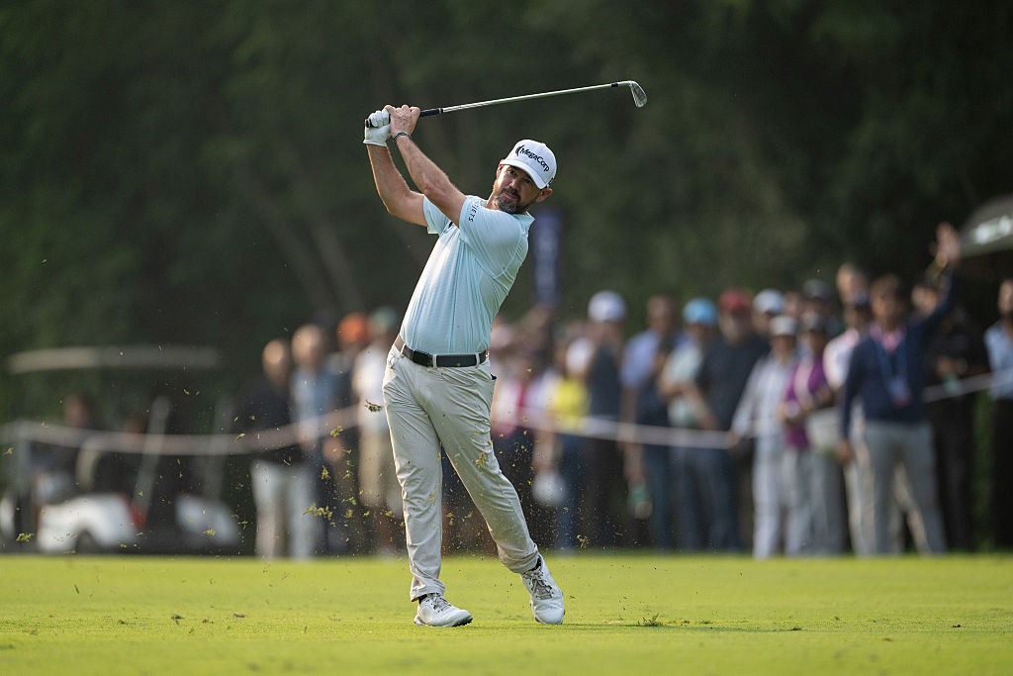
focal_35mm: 400
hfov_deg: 5.2
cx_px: 506
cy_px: 338
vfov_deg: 3.4
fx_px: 11256
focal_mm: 400
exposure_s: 1/4000
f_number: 2.8
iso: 800
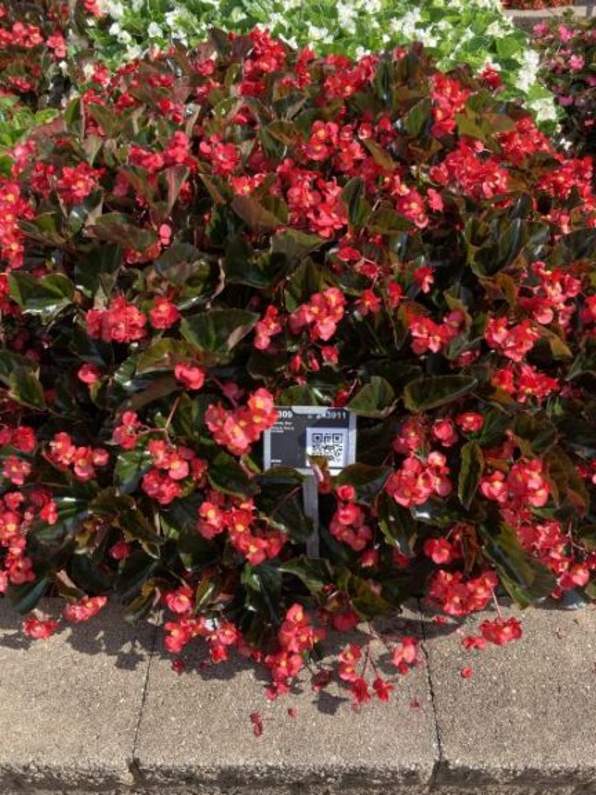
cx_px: 298
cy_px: 398
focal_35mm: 28
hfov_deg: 49.7
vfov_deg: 63.4
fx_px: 643
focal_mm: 3.99
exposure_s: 1/397
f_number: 1.8
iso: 20
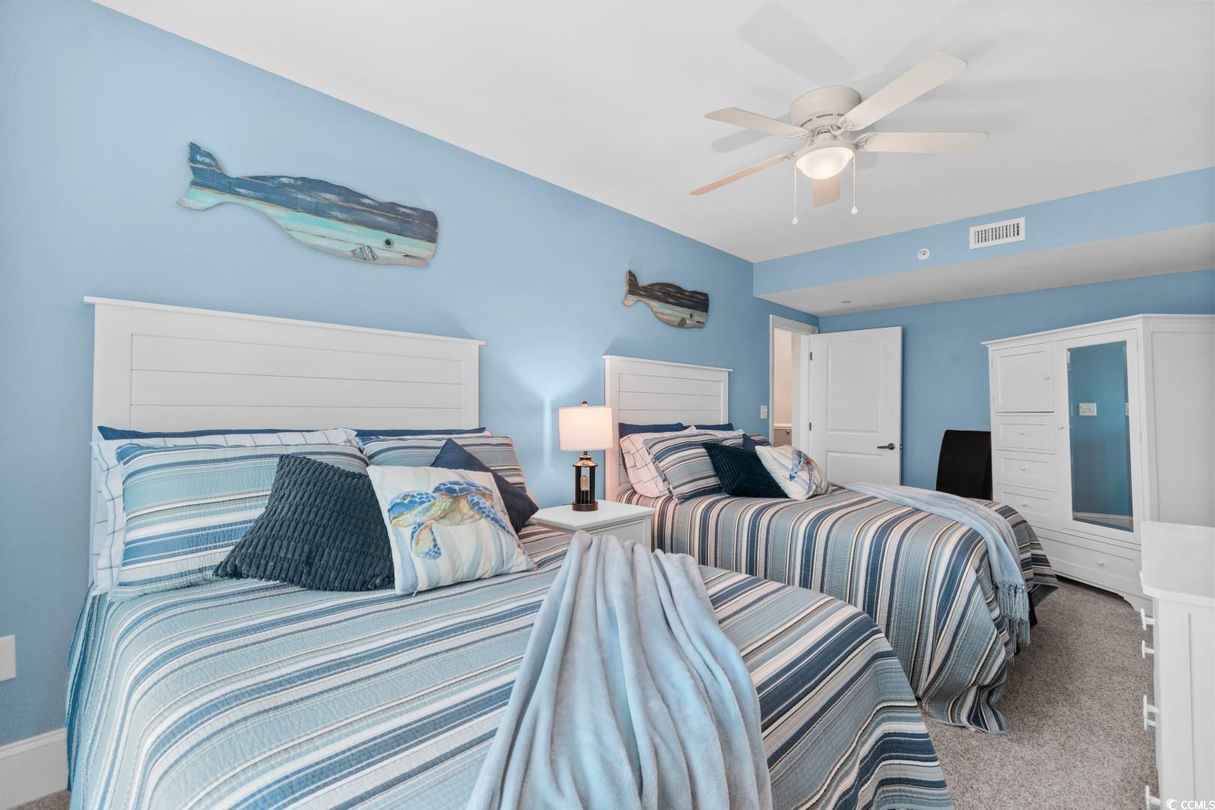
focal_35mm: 15
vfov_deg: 77.3
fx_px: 506
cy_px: 405
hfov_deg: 100.4
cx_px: 608
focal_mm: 10
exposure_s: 1/4
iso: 100
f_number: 4.5
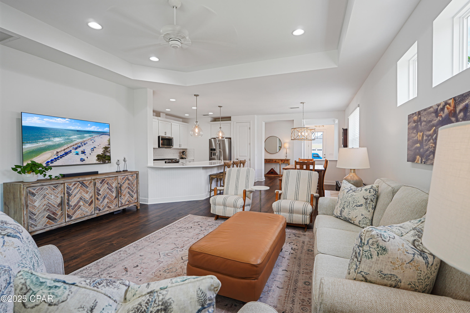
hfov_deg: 92.4
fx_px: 225
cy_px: 156
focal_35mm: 17
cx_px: 235
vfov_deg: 69.7
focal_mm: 11.5
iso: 100
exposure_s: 1/15
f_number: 4
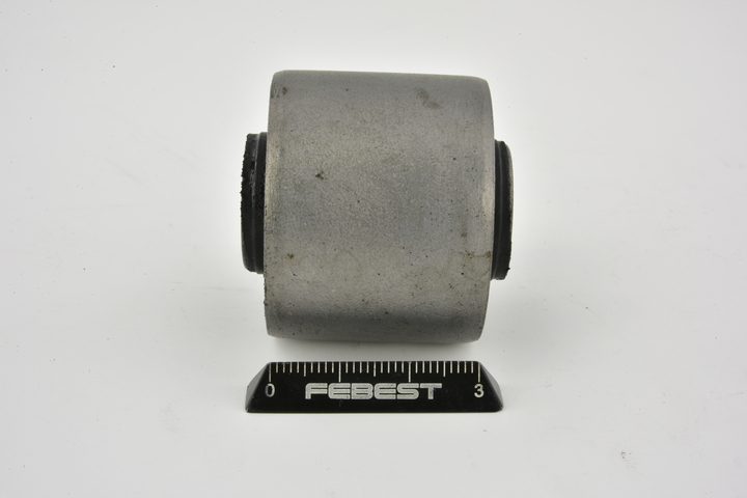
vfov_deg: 22.6
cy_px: 249
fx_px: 1245
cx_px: 374
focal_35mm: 60
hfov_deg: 33.4
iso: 64
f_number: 32
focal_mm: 60
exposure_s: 1/2
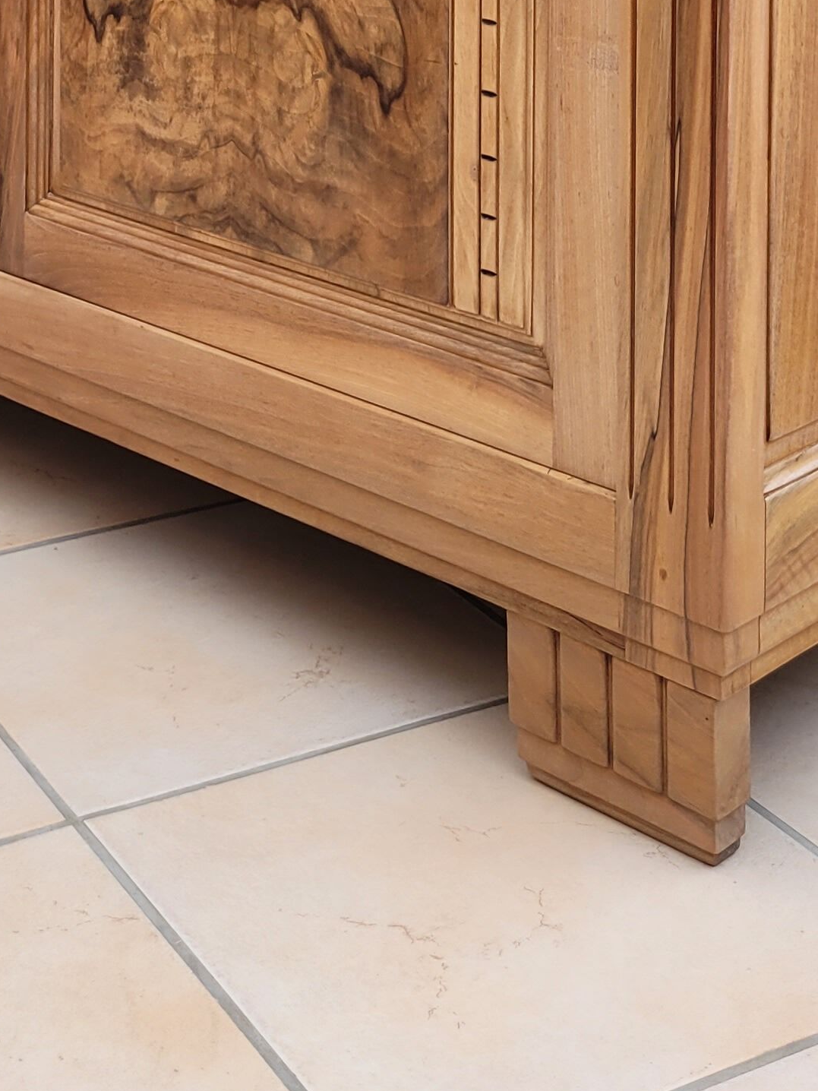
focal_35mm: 73
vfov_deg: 23.3
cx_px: 277
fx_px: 2300
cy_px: -370
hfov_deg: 20.1
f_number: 1.8
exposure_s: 1/100
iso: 50
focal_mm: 5.4
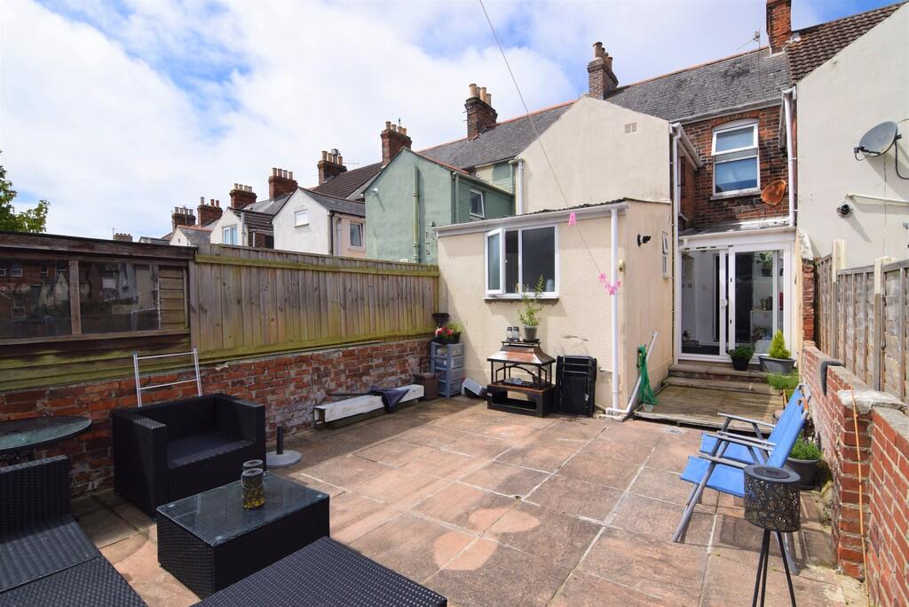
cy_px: 304
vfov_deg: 72.1
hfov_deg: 95.0
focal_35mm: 16
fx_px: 417
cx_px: 454
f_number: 11
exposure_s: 1/200
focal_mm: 11
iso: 100
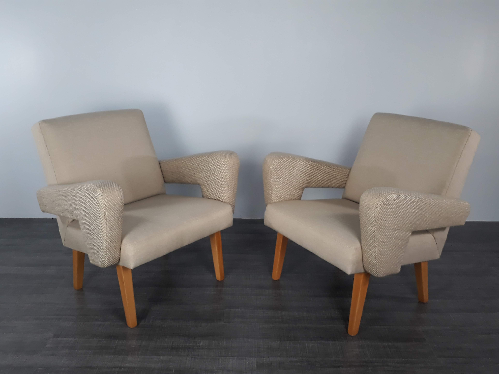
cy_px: 187
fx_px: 389
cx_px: 250
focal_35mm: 27
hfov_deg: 65.3
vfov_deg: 51.4
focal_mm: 3.6
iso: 64
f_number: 1.9
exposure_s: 1/33
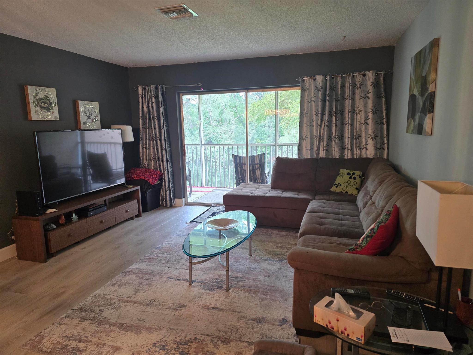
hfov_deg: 73.9
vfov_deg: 58.9
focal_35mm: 23
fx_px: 314
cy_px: 178
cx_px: 236
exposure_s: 1/120
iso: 500
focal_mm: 6.3
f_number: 1.7
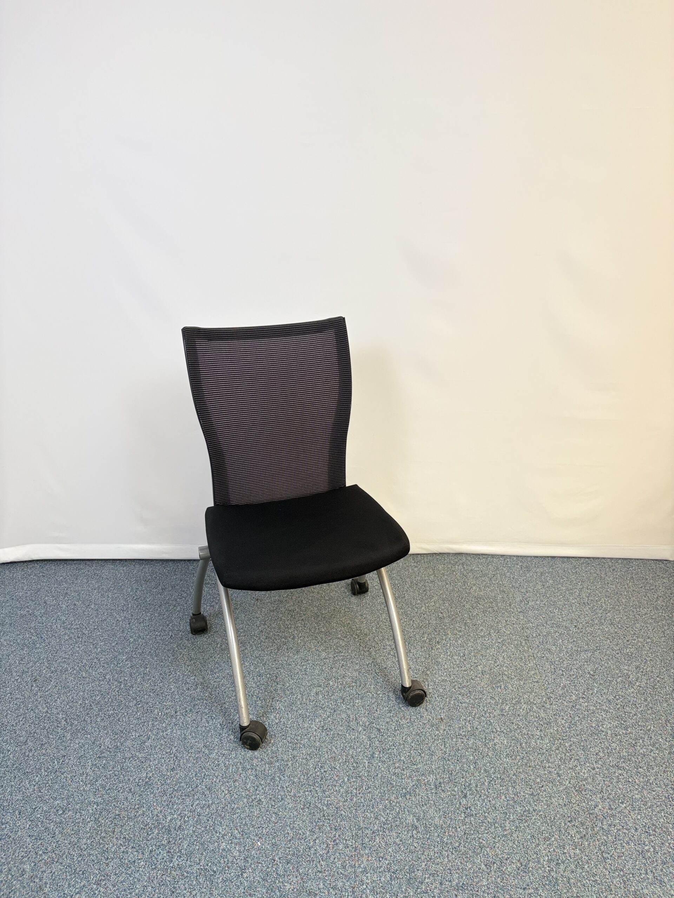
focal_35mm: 26
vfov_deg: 67.3
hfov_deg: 53.1
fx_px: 675
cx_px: 337
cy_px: 449
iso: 125
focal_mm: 5.96
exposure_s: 1/111
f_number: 1.6
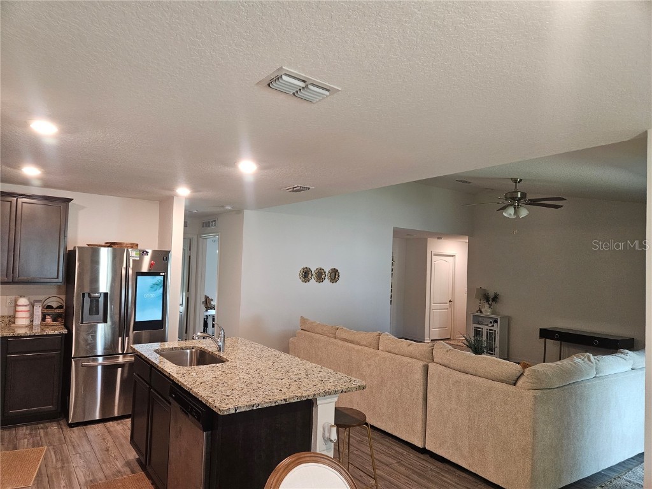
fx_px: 433
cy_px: 244
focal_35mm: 23
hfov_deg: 73.9
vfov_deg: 58.9
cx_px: 326
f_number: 1.8
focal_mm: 5.4
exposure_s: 1/120
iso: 500
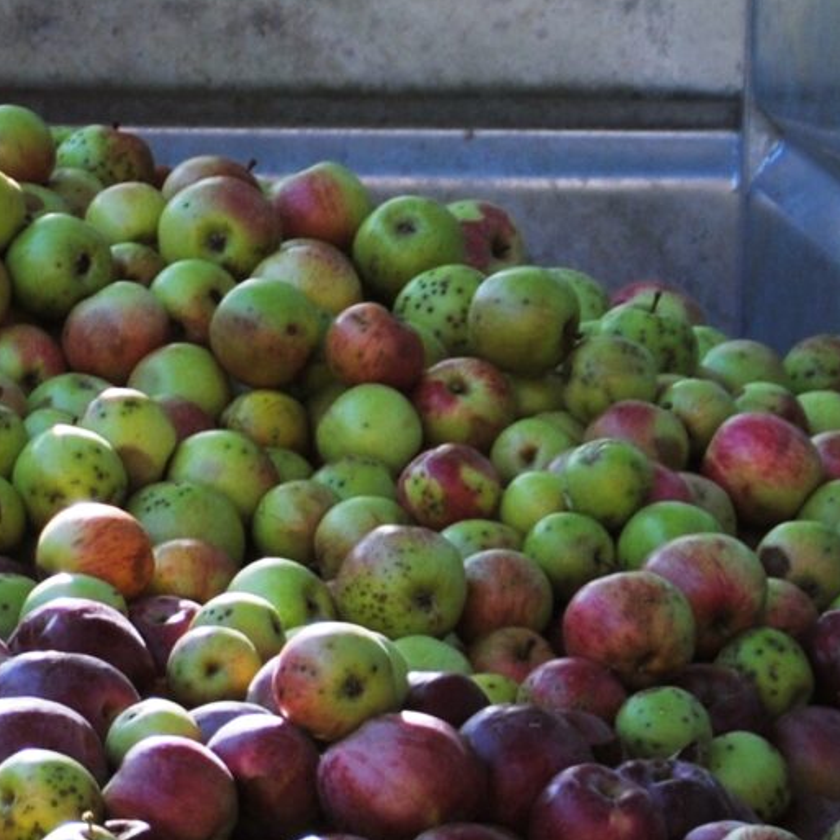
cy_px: 285
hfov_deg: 5.7
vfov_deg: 5.7
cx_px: -323
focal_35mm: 306
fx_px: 8401
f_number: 6.3
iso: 100
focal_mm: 48
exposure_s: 1/160
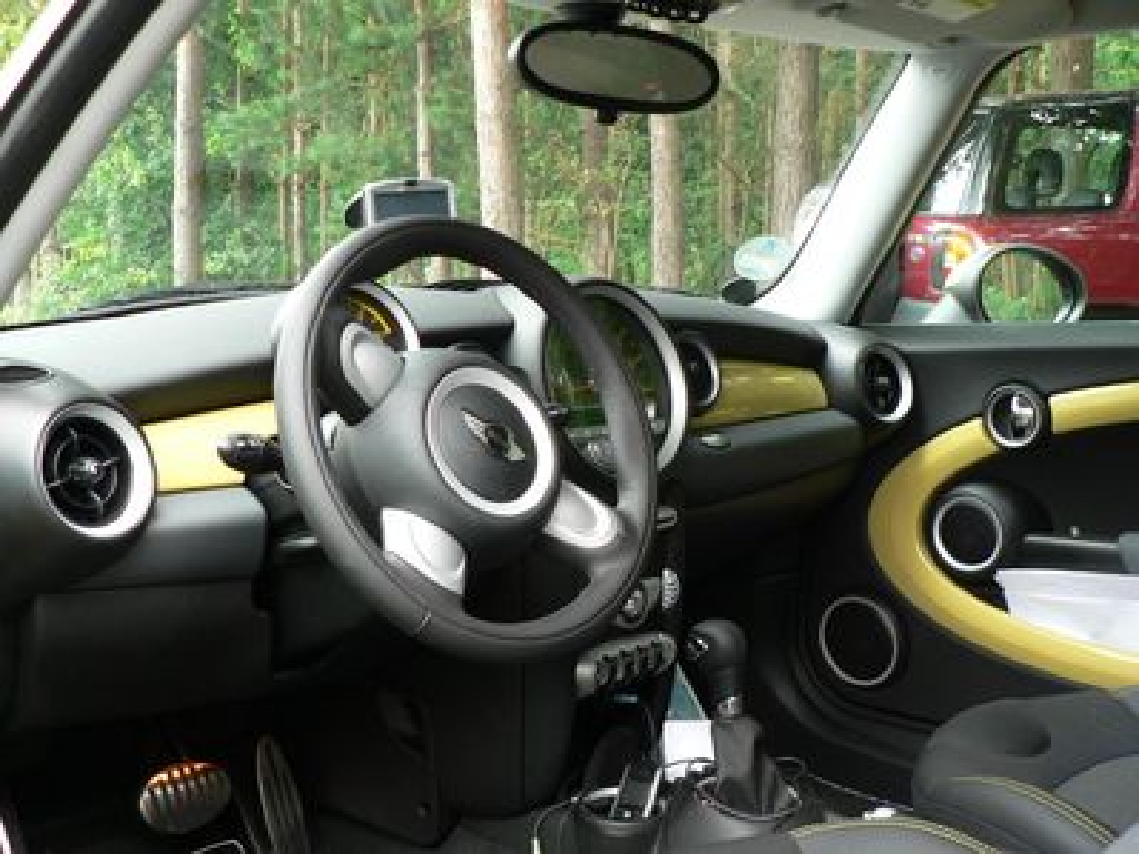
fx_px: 1316
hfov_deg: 46.8
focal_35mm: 40
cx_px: 570
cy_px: 427
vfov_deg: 35.9
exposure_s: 1/20
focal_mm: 6.9
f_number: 2.8
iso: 100
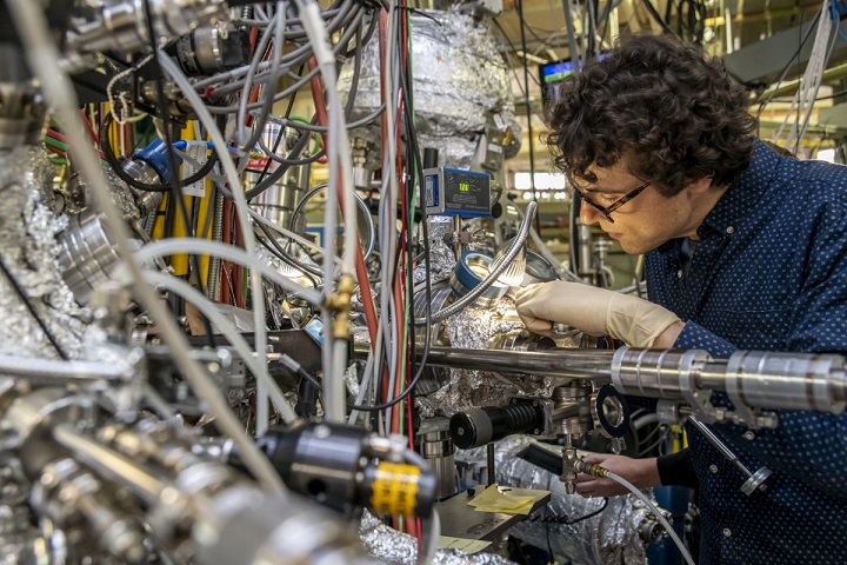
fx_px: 753
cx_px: 424
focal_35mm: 32
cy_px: 282
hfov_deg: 58.7
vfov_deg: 41.1
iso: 2000
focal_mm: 32
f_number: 5
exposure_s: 1/80
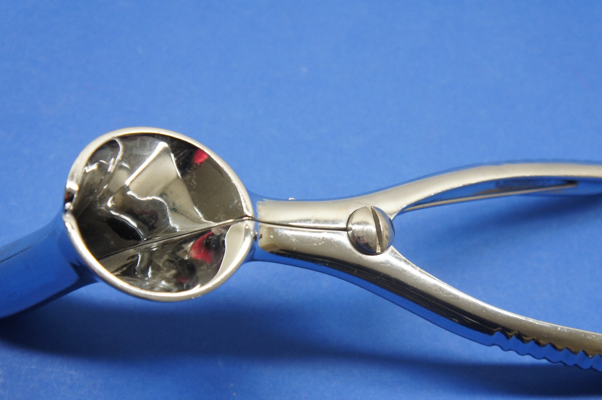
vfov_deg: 19.6
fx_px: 1153
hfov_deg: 29.3
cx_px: 333
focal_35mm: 69
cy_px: 259
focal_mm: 34
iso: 320
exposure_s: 1/60
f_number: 4.5
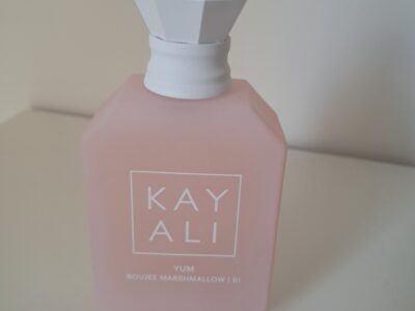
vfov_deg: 51.4
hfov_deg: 65.3
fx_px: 324
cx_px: 208
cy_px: 156
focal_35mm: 27
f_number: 1.8
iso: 200
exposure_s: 1/50
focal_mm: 4
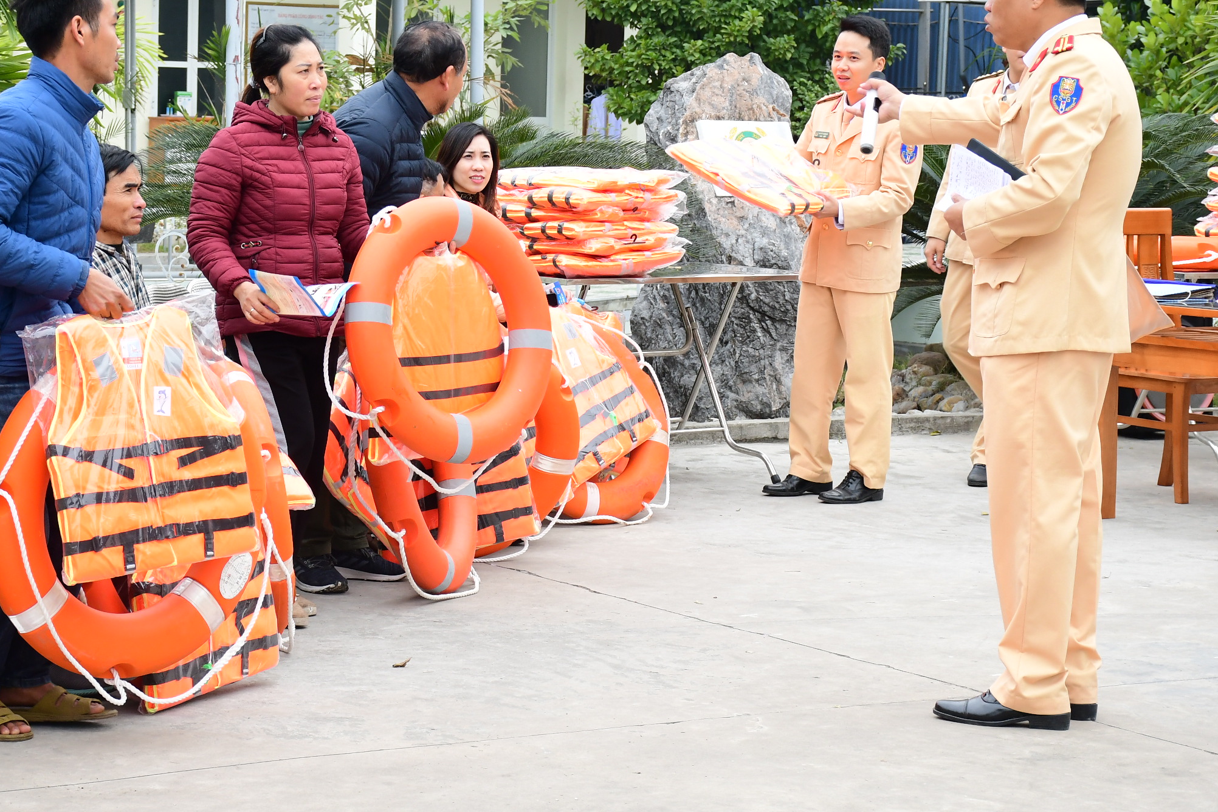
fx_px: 3383
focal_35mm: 100
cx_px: 462
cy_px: 258
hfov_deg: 20.4
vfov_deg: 13.7
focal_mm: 48
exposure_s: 1/200
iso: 640
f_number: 7.1
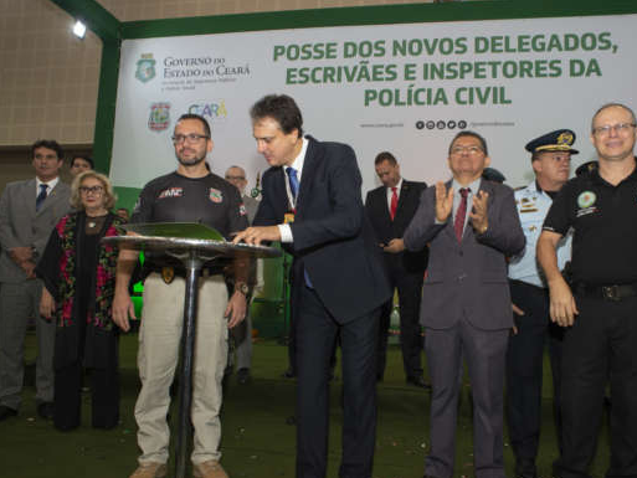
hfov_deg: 65.1
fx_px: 497
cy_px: 238
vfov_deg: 51.4
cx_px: 359
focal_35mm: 27
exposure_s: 1/200
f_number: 8
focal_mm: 24
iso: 1250
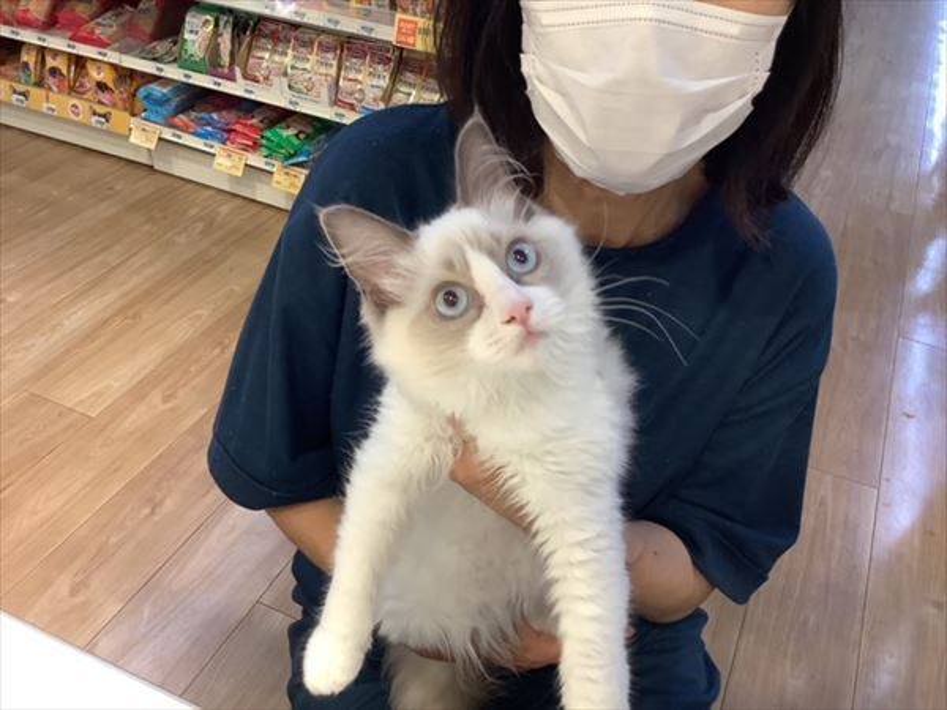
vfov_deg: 45.4
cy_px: 355
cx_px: 474
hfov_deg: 58.4
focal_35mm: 31
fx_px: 848
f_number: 2.4
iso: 100
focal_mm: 3.3
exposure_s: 1/60
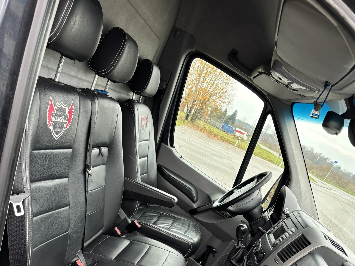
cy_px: 236
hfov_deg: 52.6
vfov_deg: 38.1
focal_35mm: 35
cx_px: 179
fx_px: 359
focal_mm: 5.96
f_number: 1.6
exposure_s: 1/60
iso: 125
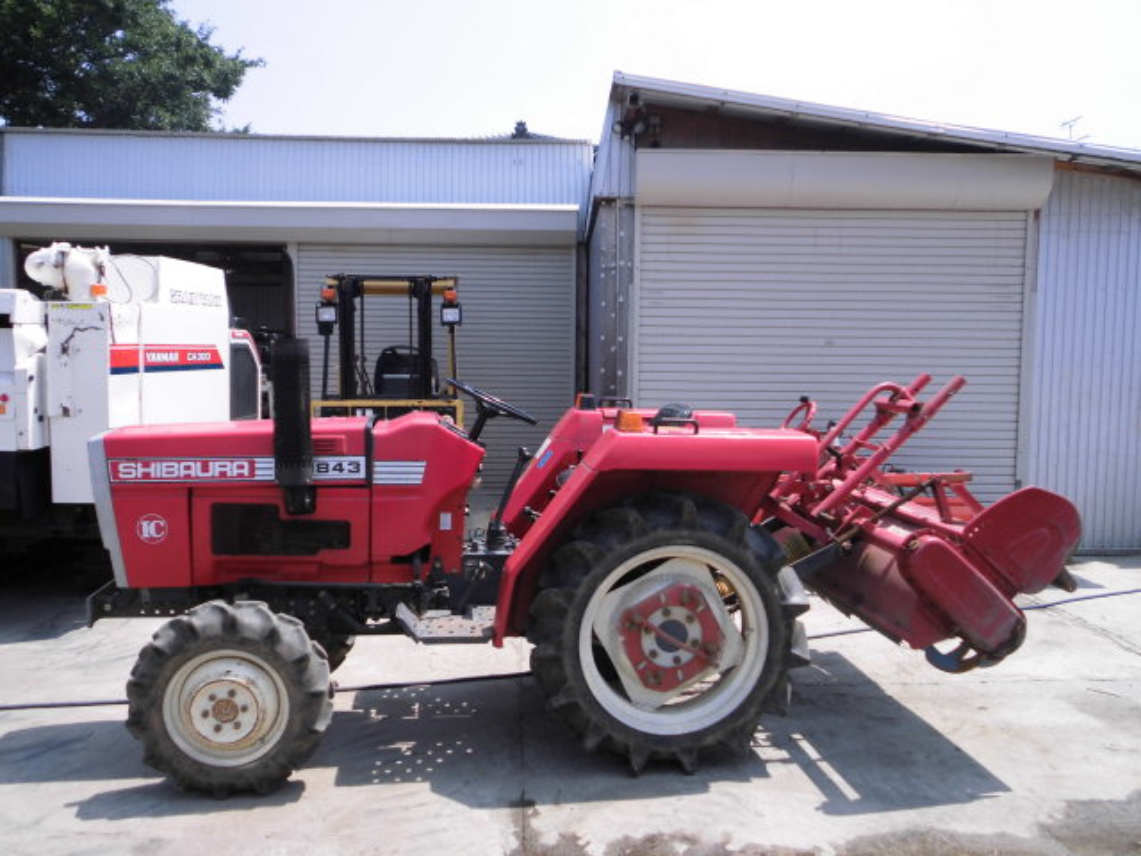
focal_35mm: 26
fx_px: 857
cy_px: 428
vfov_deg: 53.1
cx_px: 570
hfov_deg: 67.3
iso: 64
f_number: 3.2
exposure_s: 1/640
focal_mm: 4.6
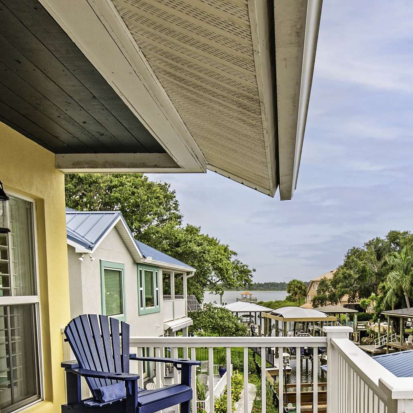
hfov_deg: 42.8
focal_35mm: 38
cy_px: 344
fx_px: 513
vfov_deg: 41.5
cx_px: 296
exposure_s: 1/160
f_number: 5.6
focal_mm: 15
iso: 320
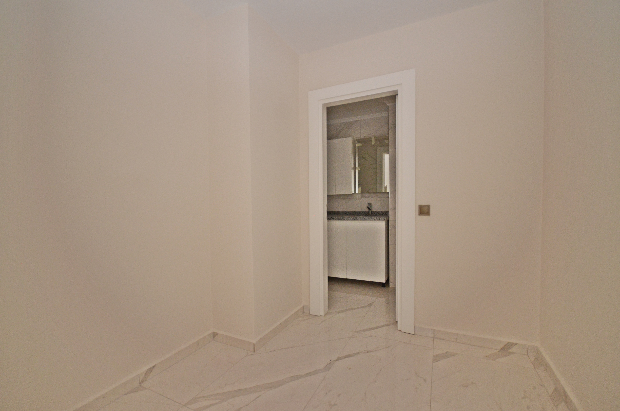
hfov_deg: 100.5
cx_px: 310
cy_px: 206
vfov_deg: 77.1
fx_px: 258
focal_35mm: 15
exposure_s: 1/60
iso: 800
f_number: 4
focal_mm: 10
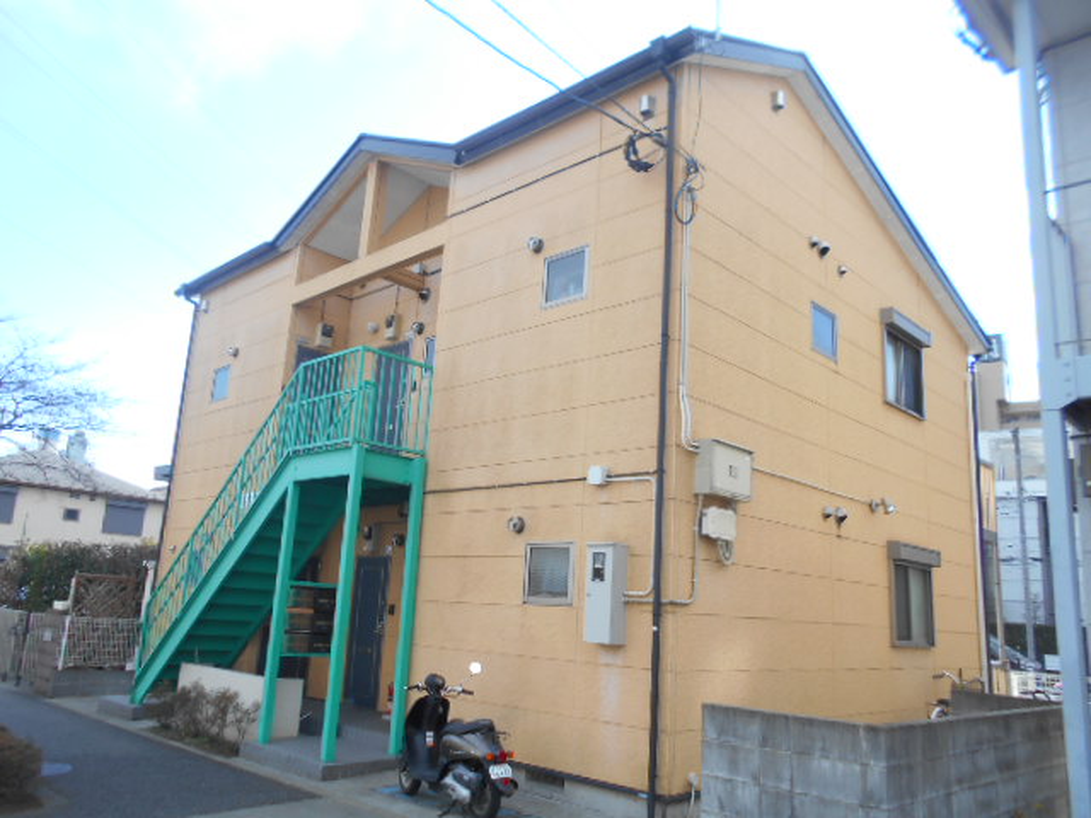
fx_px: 819
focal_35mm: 26
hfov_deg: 67.3
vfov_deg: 53.1
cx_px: 546
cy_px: 409
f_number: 3.2
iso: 80
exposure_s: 1/400
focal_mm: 4.6
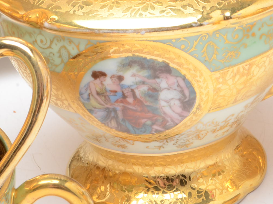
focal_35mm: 142
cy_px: 13
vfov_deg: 10.4
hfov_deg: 13.8
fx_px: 1120
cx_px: 213
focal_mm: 40
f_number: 18
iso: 250
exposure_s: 1/160
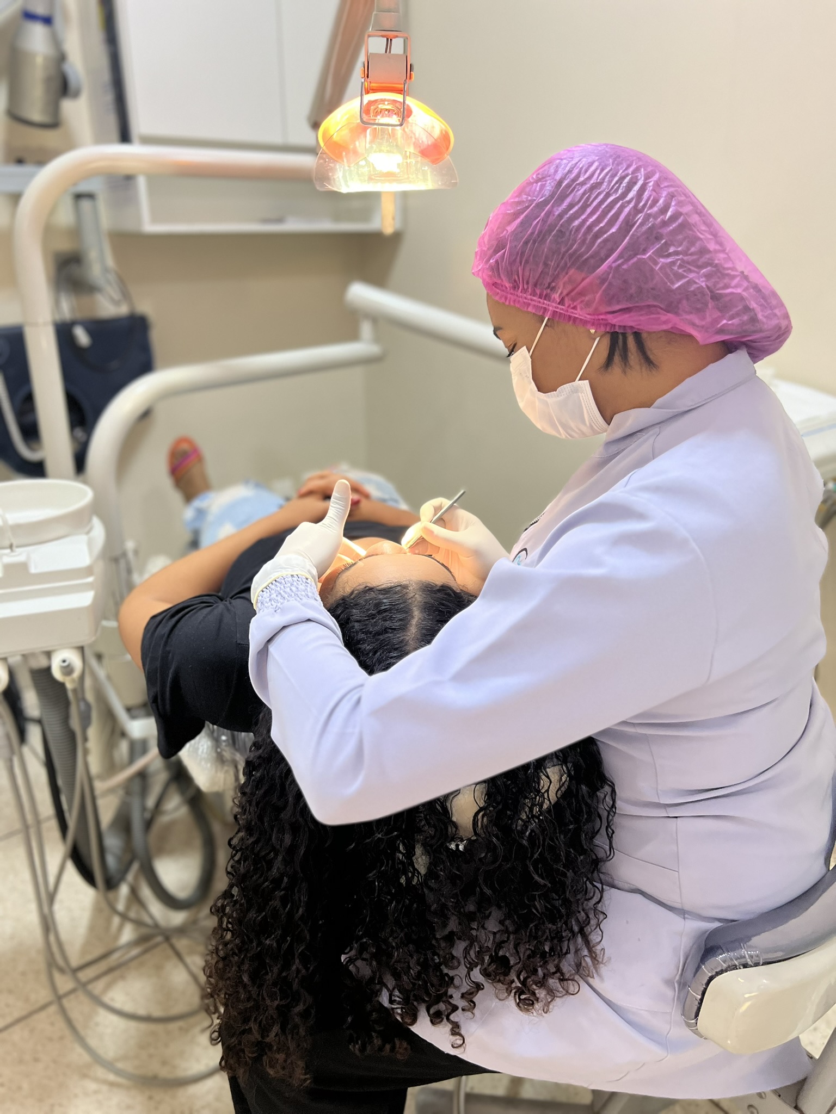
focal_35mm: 26
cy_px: 557
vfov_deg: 67.3
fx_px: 837
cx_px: 418
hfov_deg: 53.1
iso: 160
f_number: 1.5
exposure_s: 1/60
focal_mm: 5.7
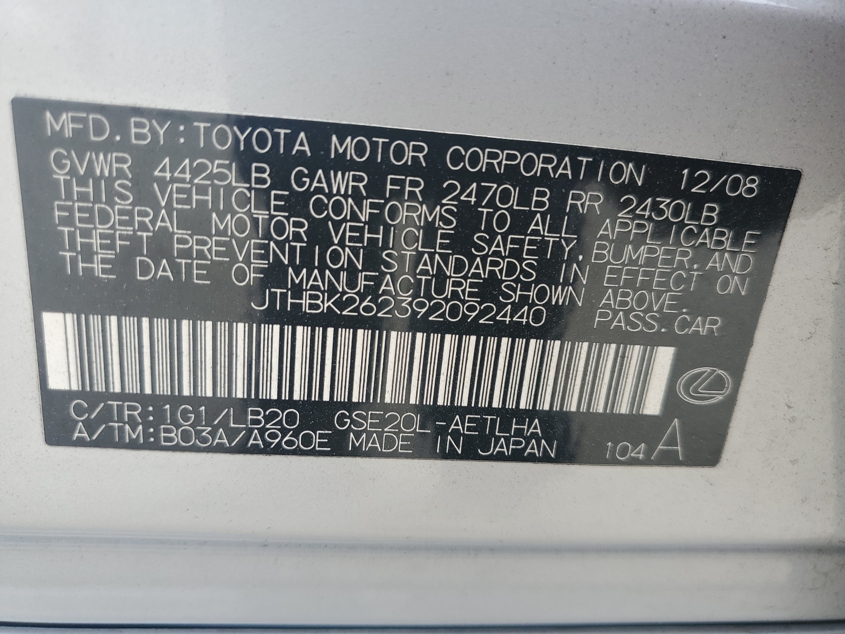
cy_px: 317
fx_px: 635
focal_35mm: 26
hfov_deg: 67.3
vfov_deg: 53.1
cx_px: 422
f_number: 1.5
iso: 50
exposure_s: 1/154
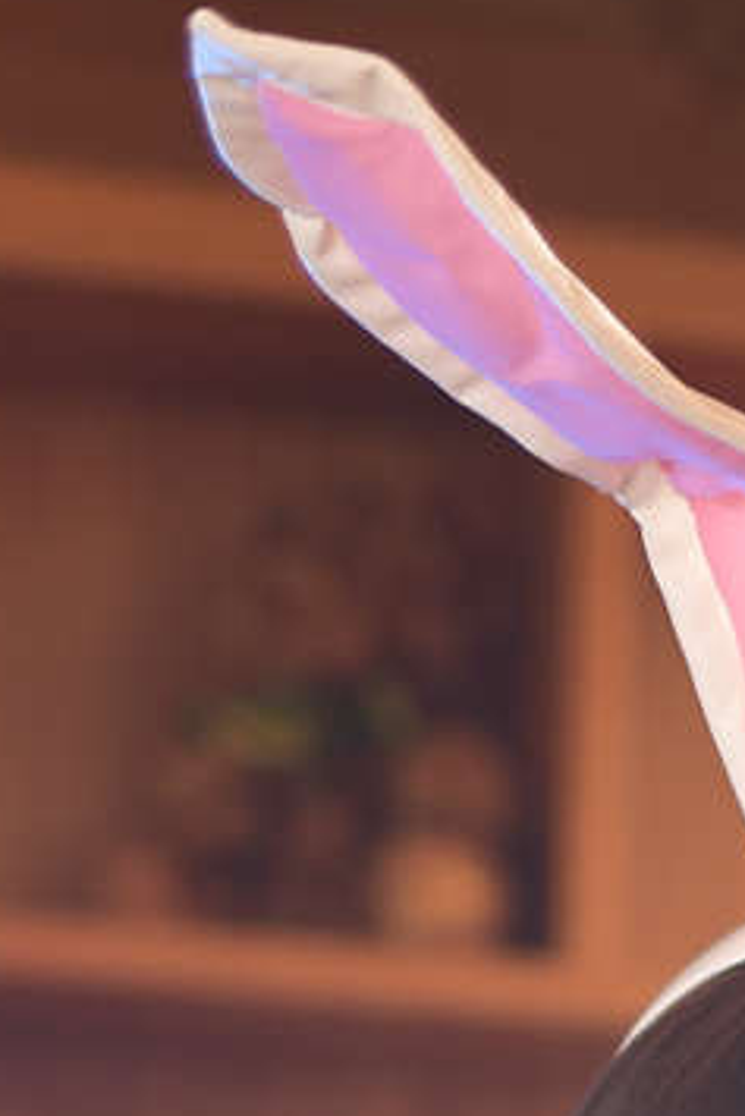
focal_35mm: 253
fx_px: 7845
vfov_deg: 7.7
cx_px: 1264
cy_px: 2377
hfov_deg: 5.4
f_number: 1.4
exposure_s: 1/250
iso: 64
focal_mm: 50
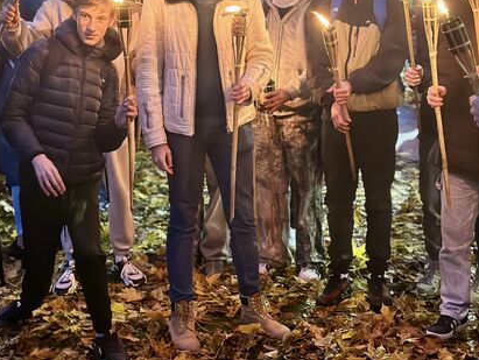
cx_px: 287
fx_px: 969
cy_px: 117
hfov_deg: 27.7
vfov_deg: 21.0
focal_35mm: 70
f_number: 1.78
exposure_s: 1/35
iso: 800
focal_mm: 6.86
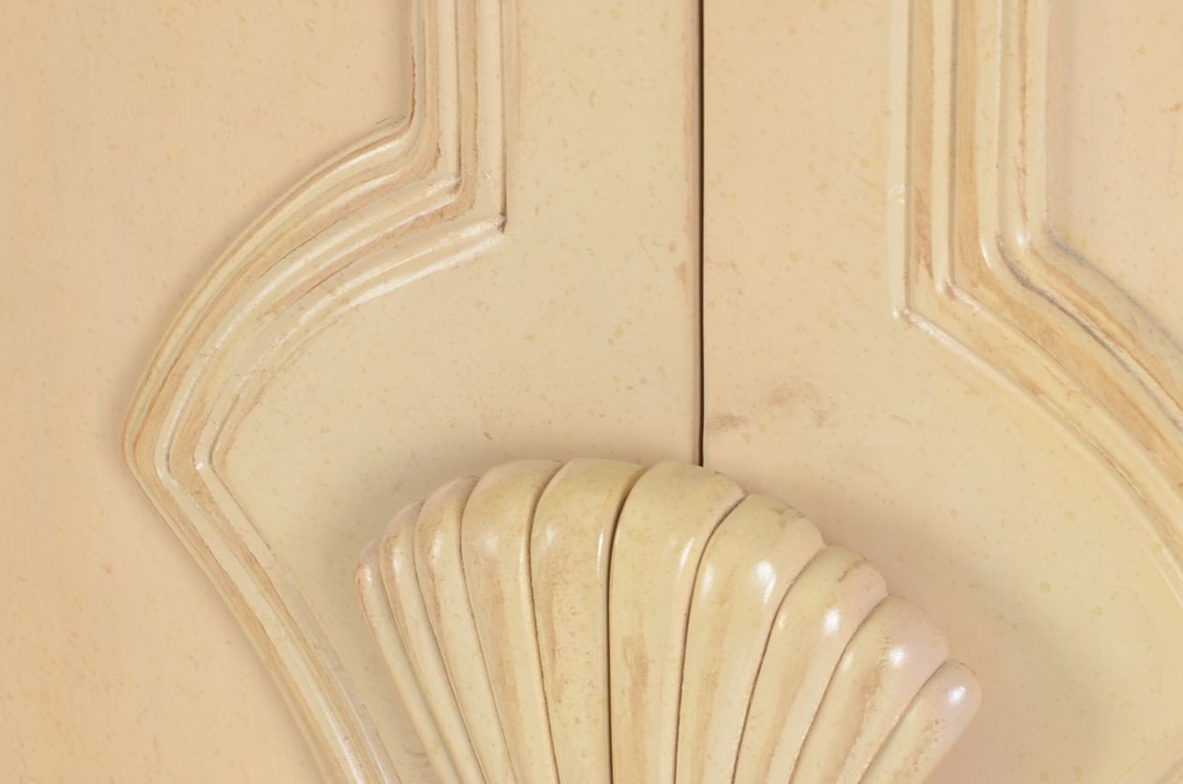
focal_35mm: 182
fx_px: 5969
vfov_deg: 7.5
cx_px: 743
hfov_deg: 11.3
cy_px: 599
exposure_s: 1/60
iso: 160
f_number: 8
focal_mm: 62
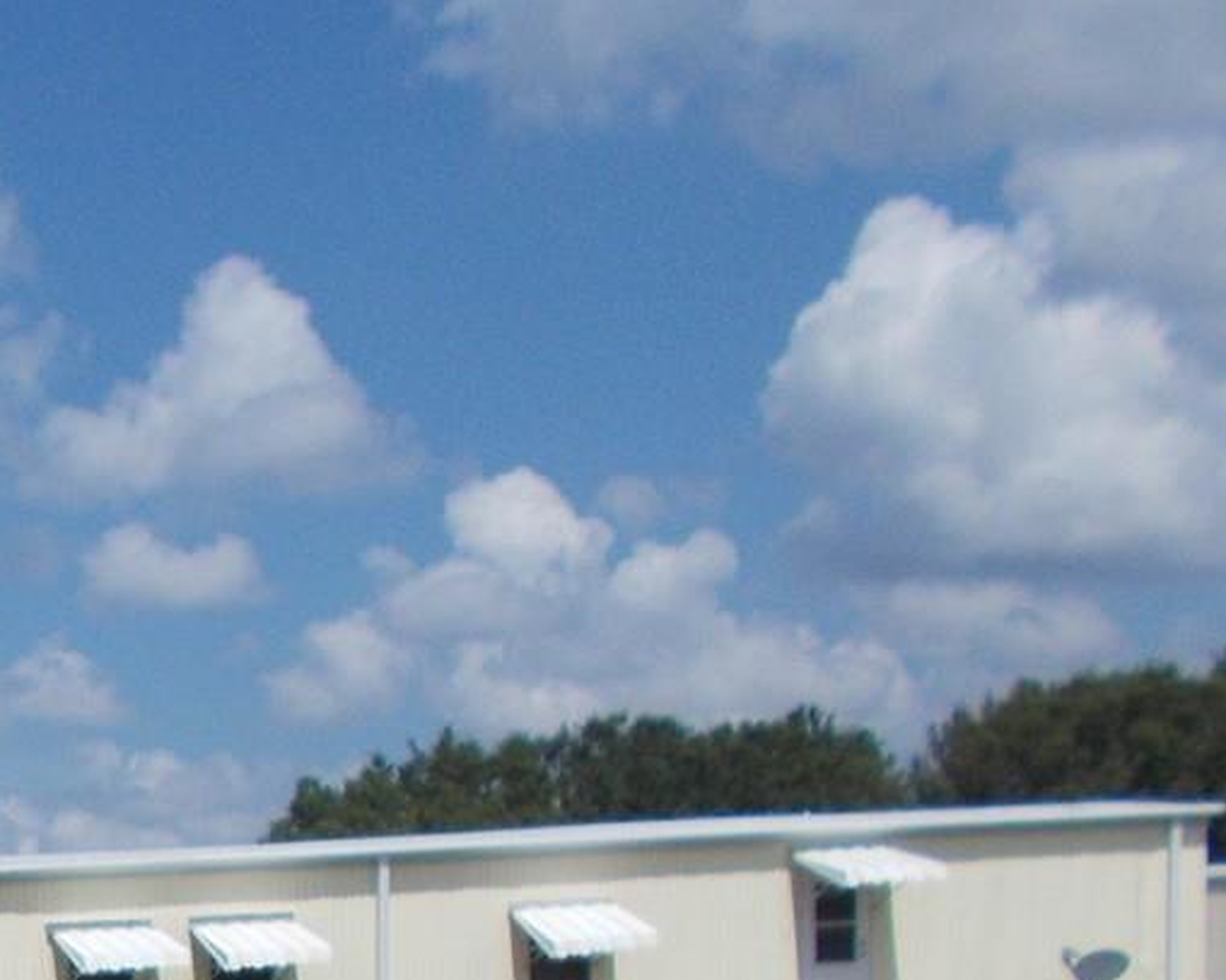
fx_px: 2902
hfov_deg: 20.1
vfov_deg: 17.6
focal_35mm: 80
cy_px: 1364
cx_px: -676
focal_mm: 4.6
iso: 80
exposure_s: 1/320
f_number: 8
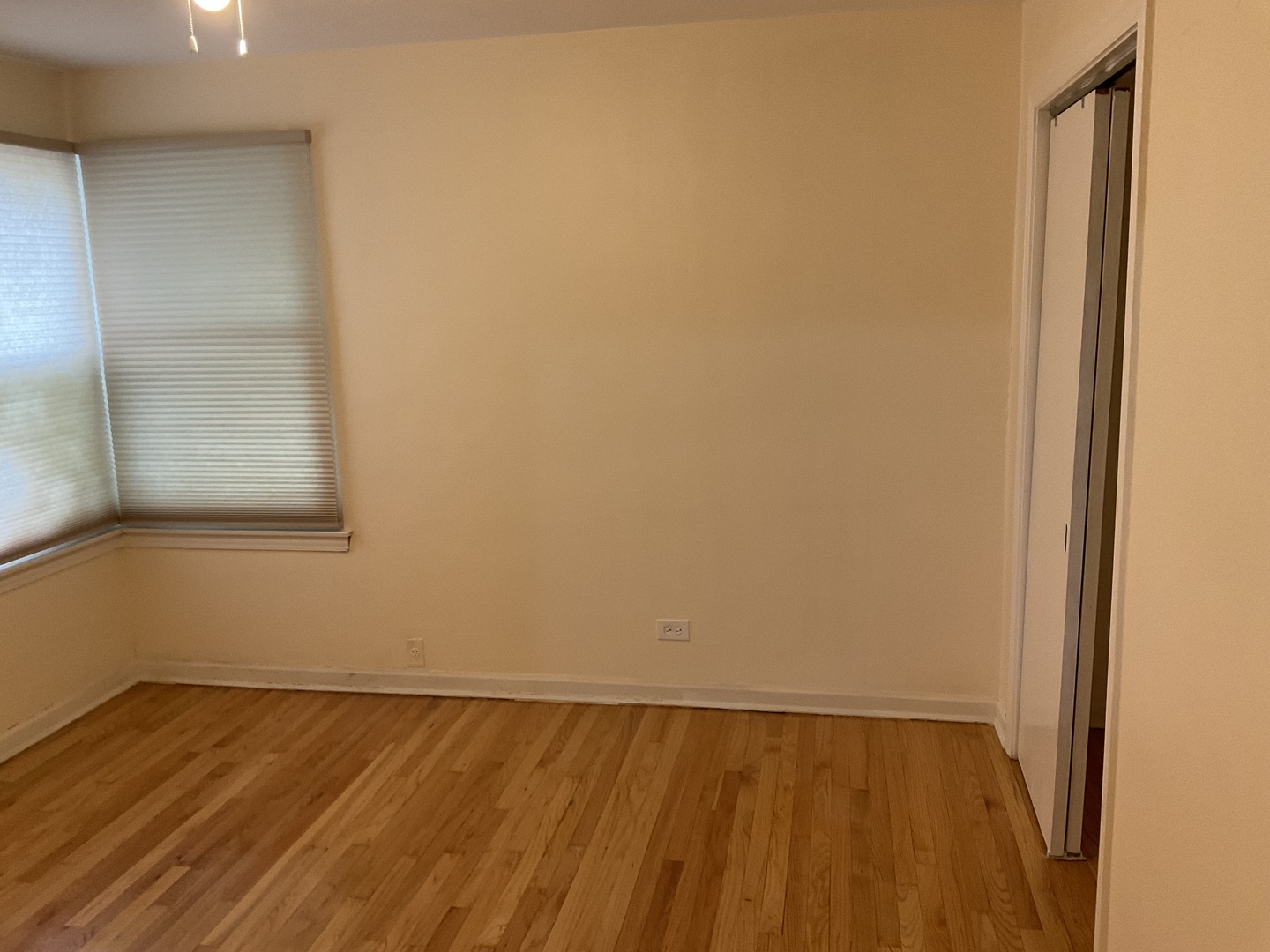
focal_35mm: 29
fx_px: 1064
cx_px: 635
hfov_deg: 61.7
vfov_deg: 48.2
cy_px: 476
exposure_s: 1/60
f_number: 1.8
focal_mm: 3
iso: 125
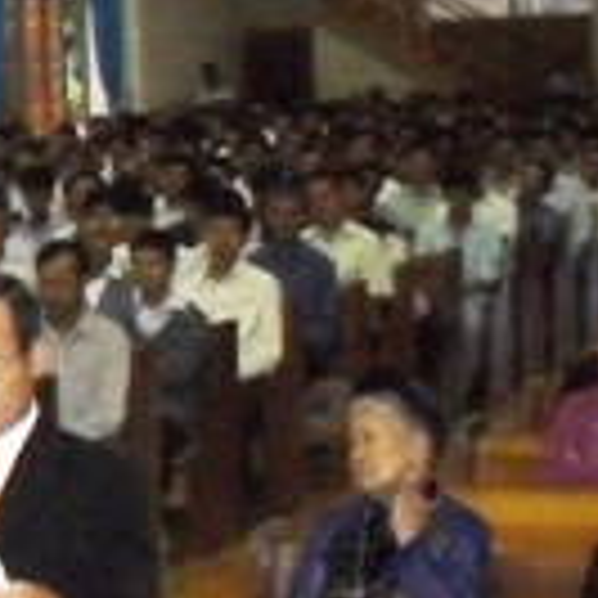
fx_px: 2912
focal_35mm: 149
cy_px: 423
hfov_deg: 10.8
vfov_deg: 11.7
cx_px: -571
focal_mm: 6.3
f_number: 3.2
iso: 400
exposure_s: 1/45
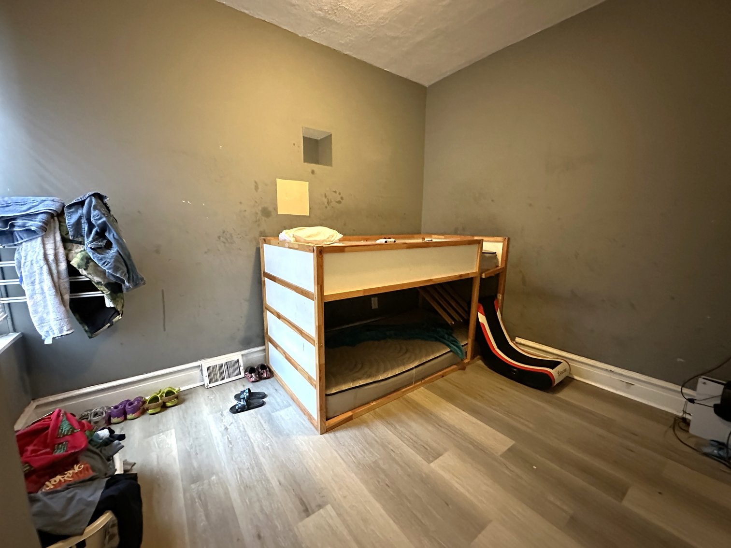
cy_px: 274
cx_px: 366
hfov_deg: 102.1
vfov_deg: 85.7
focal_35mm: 14
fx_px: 296
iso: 1000
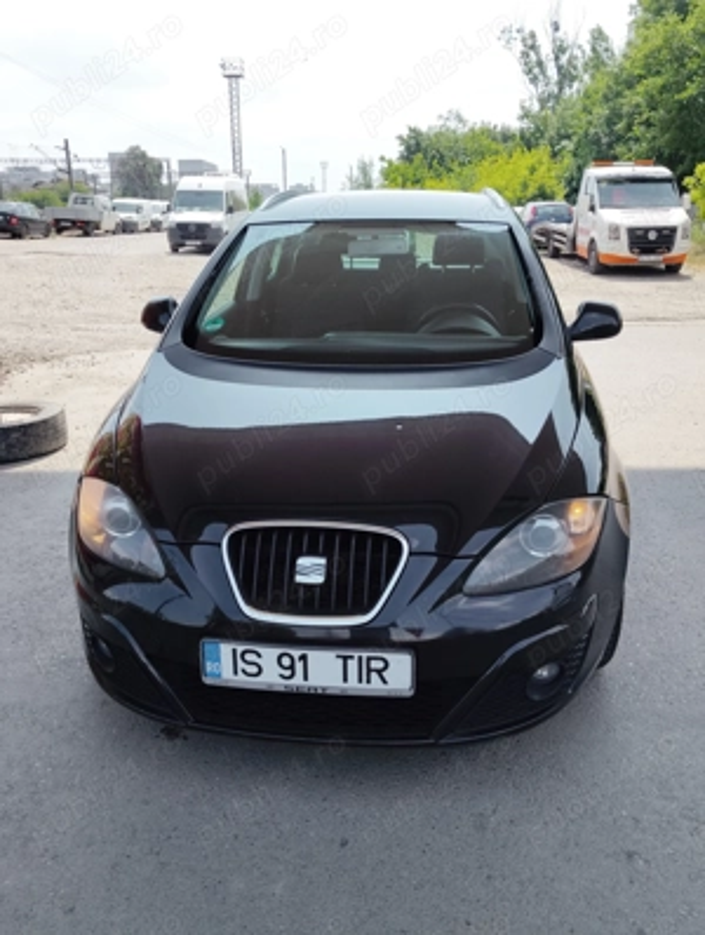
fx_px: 785
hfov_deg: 48.4
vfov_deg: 61.6
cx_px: 352
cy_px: 468
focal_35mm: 29
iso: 50
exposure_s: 1/997
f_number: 1.8
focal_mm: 4.25
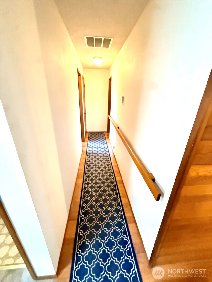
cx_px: 106
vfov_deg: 102.1
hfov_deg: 85.7
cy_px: 141
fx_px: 114
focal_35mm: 14
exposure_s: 1/40
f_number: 2.2
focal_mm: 2.22
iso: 1250
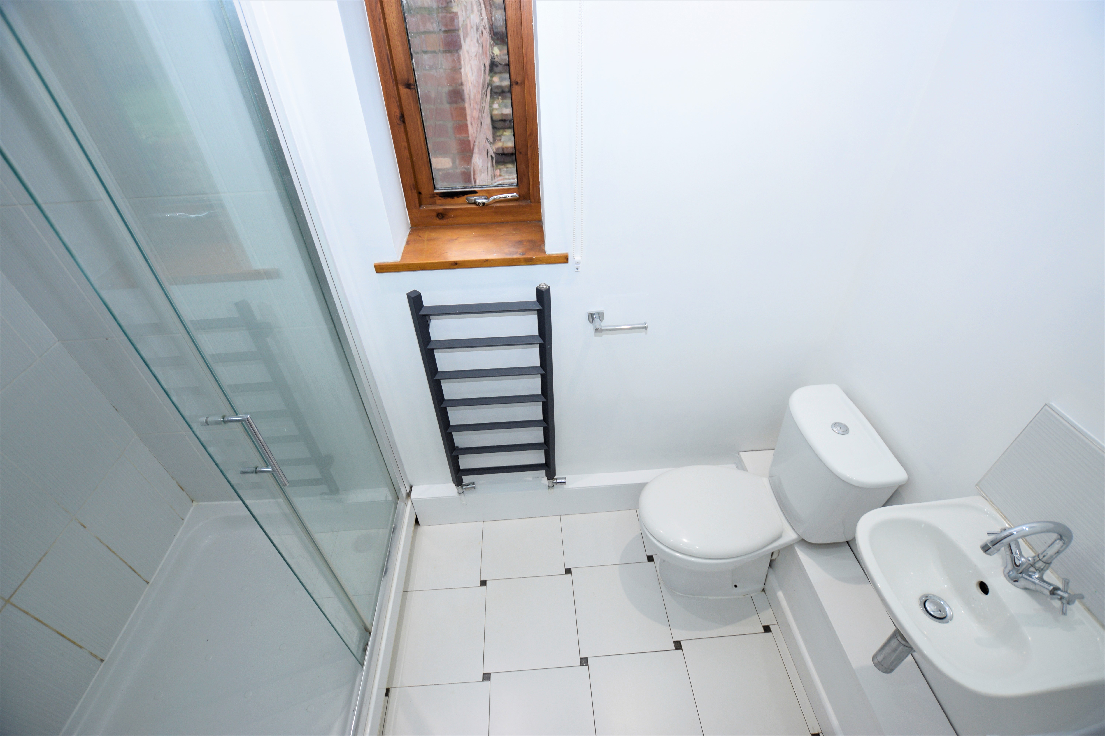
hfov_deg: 100.4
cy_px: 368
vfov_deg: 77.3
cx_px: 552
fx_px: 460
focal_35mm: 15
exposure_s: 1/80
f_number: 4.5
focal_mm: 10
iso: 400
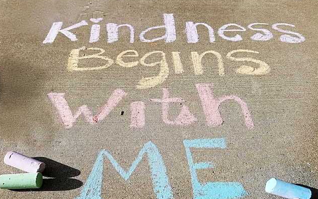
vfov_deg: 44.4
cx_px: 157
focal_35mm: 28
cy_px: 115
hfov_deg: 66.5
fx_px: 243
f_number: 1.7
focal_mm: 4.2
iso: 50
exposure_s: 1/2064
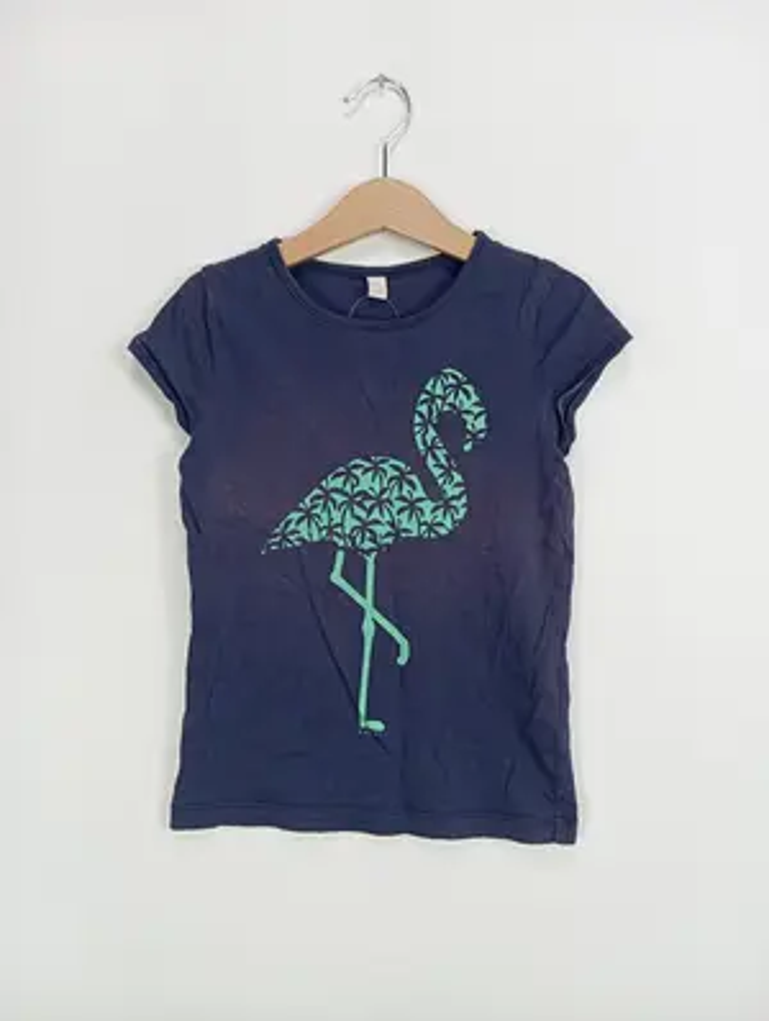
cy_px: 510
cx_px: 384
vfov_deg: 63.4
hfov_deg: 49.9
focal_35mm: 28
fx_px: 827
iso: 111
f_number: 1.8
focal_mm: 4.22
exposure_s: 1/100
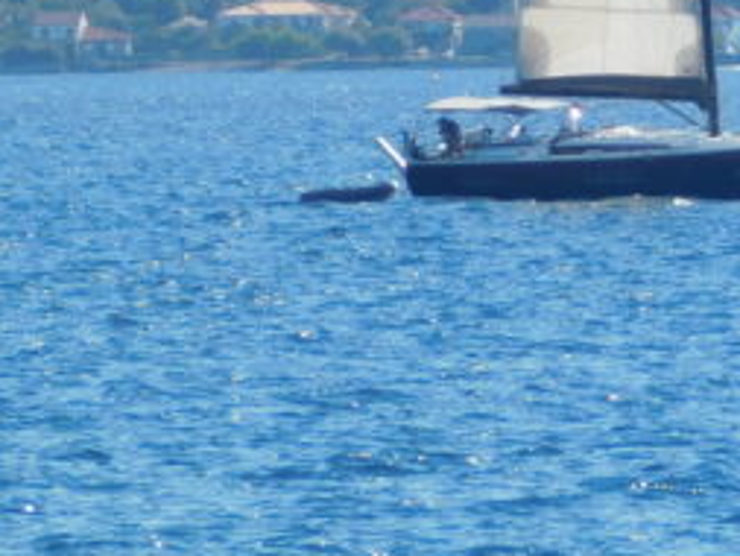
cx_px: 793
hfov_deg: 1.7
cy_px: -67
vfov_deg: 1.3
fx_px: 25430
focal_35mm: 1189
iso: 125
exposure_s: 1/400
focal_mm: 52.2
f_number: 5.7
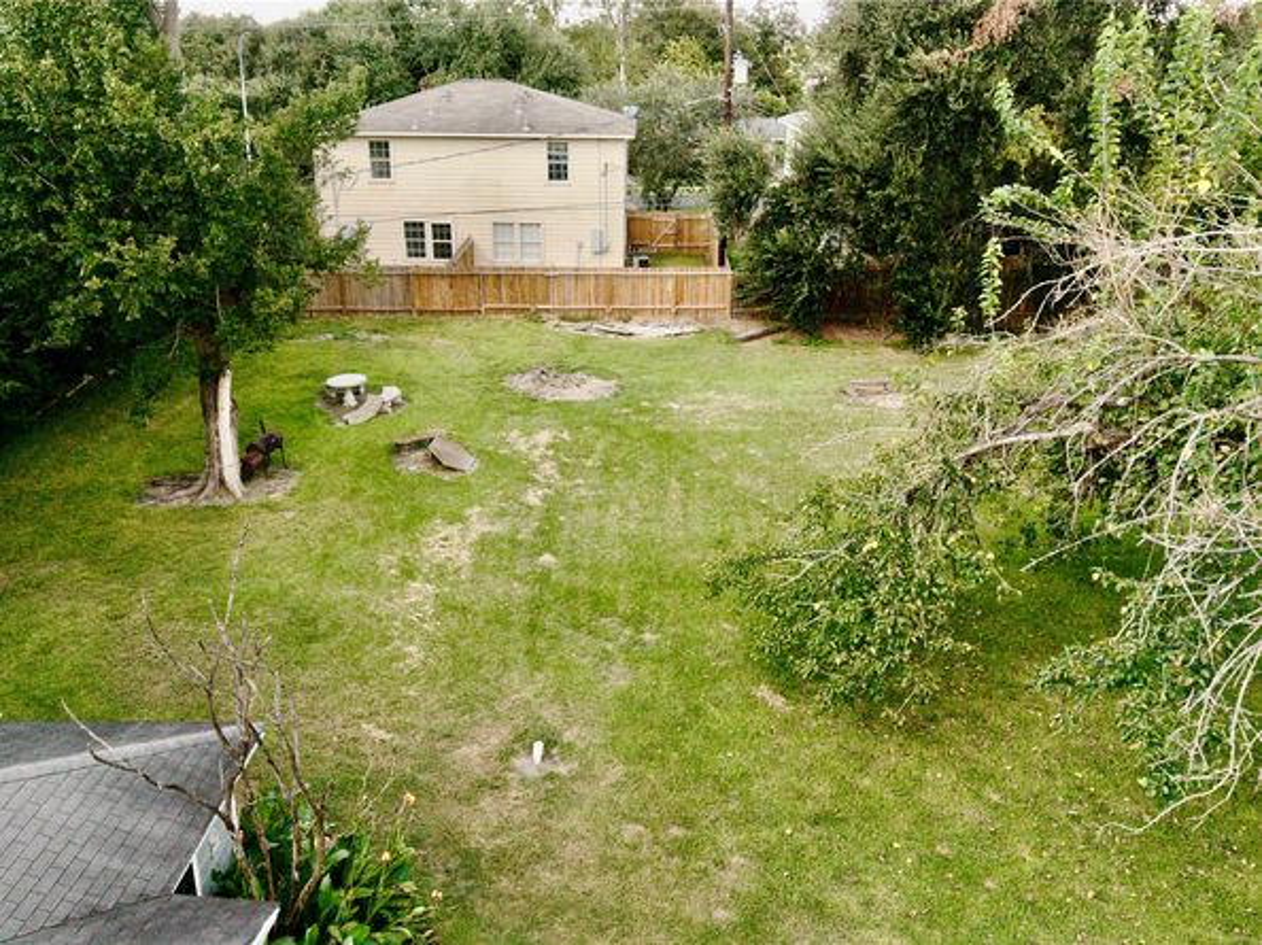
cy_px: 472
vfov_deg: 56.8
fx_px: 875
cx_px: 631
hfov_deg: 71.6
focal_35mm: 24
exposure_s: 1/4000
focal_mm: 8.67
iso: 400
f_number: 1.8
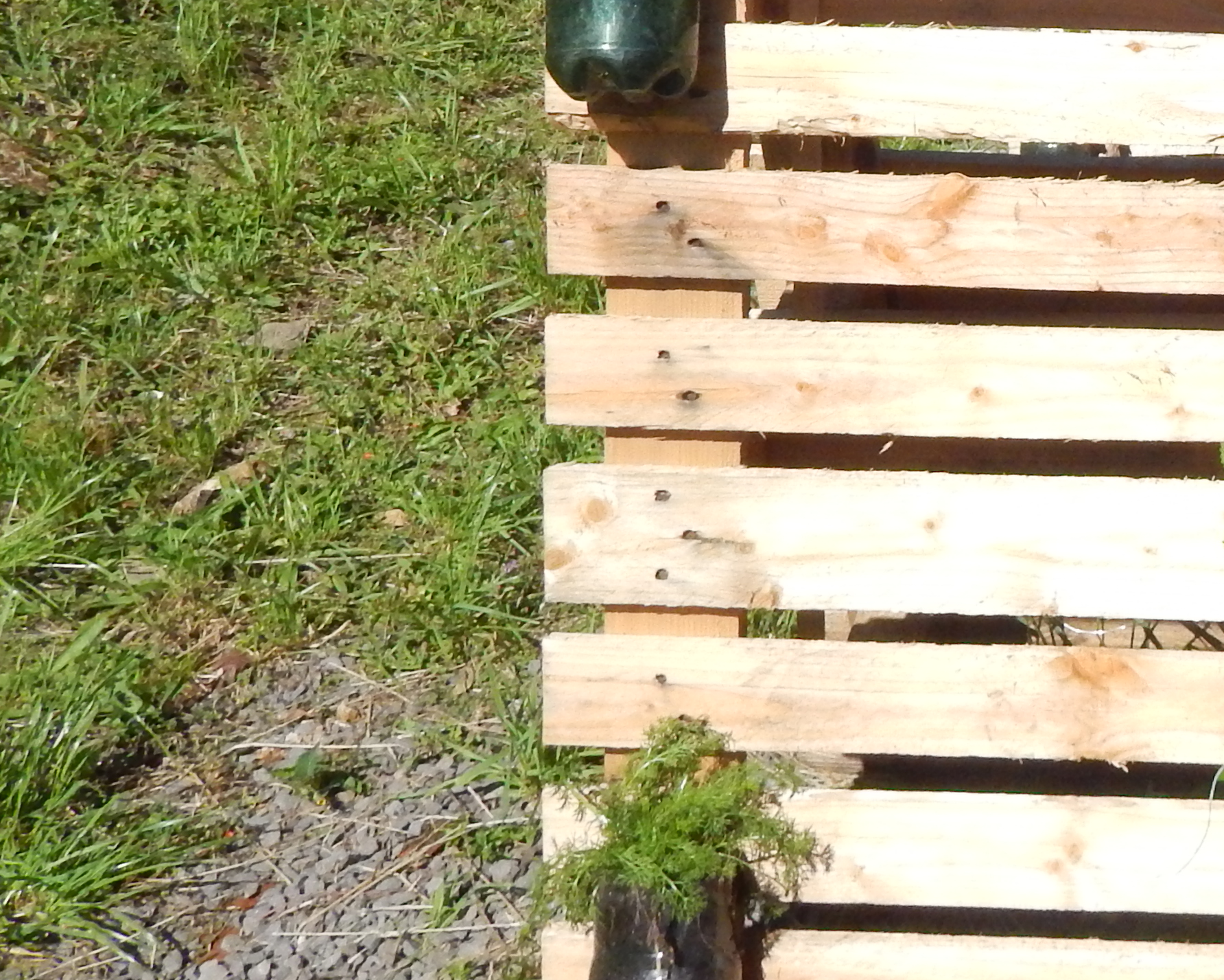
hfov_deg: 29.2
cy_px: 113
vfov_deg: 25.5
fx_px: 2101
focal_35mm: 58
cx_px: 1366
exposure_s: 1/1500
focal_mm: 4
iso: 400
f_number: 6
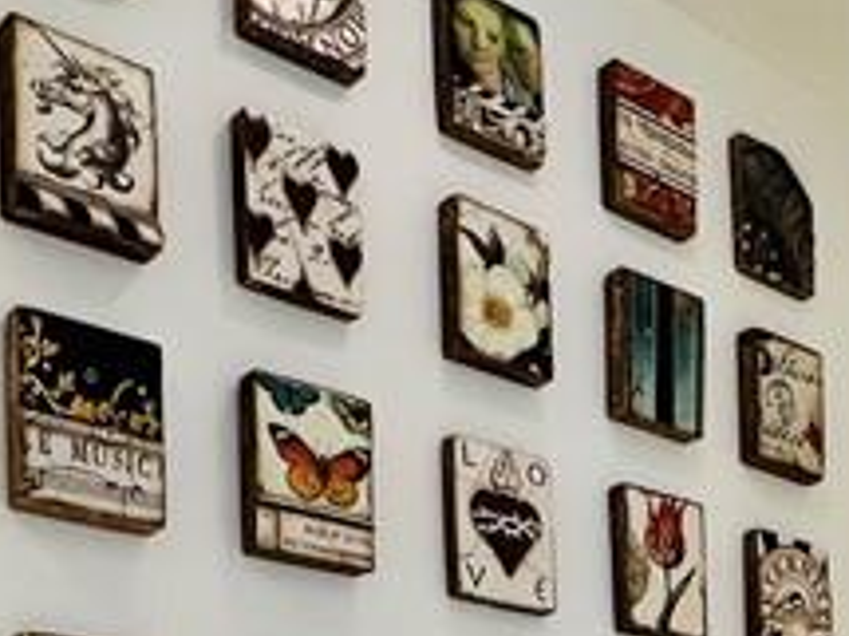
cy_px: 992
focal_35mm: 62
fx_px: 1520
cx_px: 782
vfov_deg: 19.9
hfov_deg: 29.8
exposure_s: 1/120
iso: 100
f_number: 1.8
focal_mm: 1.57
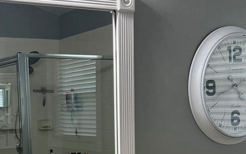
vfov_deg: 18.6
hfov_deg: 29.6
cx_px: 54
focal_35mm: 68
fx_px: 456
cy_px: 156
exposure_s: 1/120
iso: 100
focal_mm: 5.7
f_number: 1.5
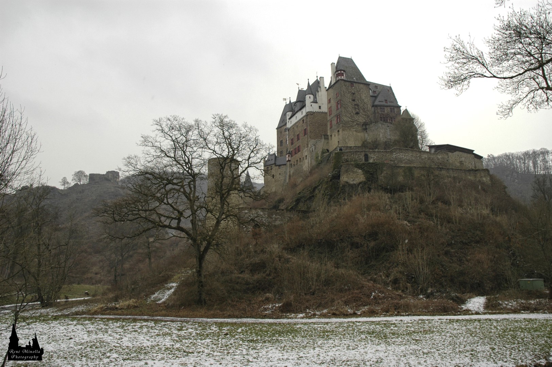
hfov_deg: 67.4
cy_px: 184
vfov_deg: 47.9
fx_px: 414
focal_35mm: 27
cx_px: 276
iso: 200
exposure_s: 1/160
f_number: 6.3
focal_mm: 18
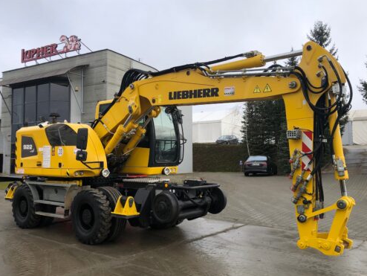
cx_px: 180
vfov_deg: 41.8
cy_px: 143
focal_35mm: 34
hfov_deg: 53.9
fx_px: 361
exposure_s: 1/343
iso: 20
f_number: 1.8
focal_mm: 3.99
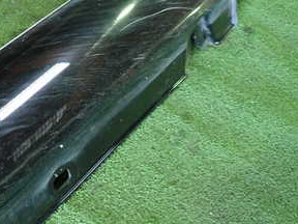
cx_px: 25
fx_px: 448
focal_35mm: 52
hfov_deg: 34.6
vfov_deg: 27.9
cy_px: 142
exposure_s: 1/30
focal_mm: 4.5
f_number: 2
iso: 500
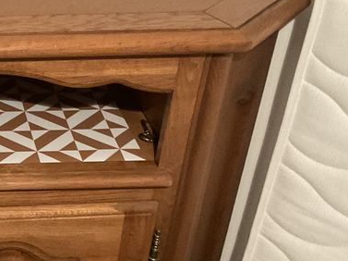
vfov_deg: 19.1
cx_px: -71
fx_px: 773
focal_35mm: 77
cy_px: 150
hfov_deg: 23.2
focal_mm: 3
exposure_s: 1/30
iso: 500
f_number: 1.8
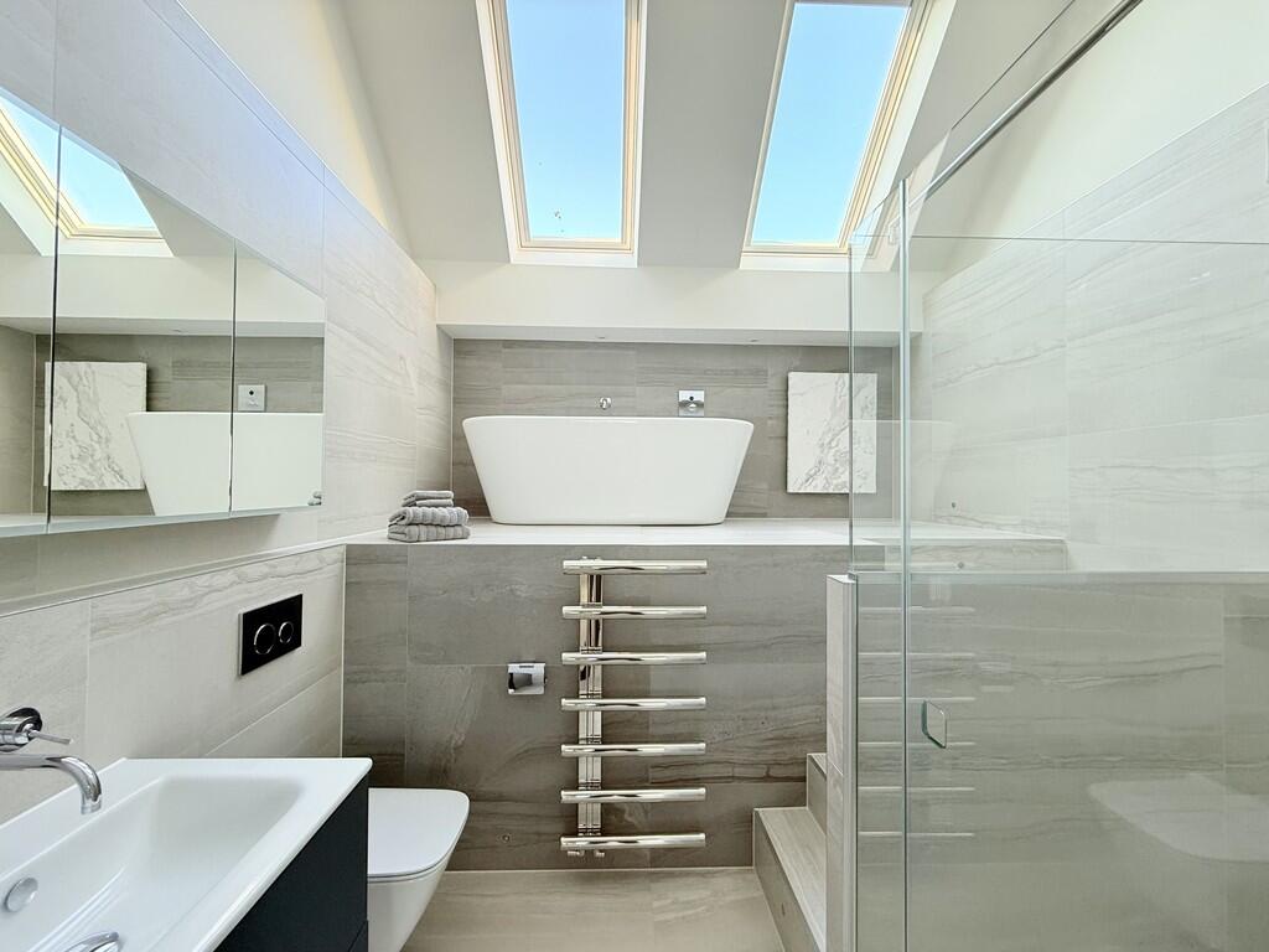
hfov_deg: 102.1
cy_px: 476
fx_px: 513
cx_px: 634
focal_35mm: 14
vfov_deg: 85.7
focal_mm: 2.22
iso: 125
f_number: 2.2
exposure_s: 1/99
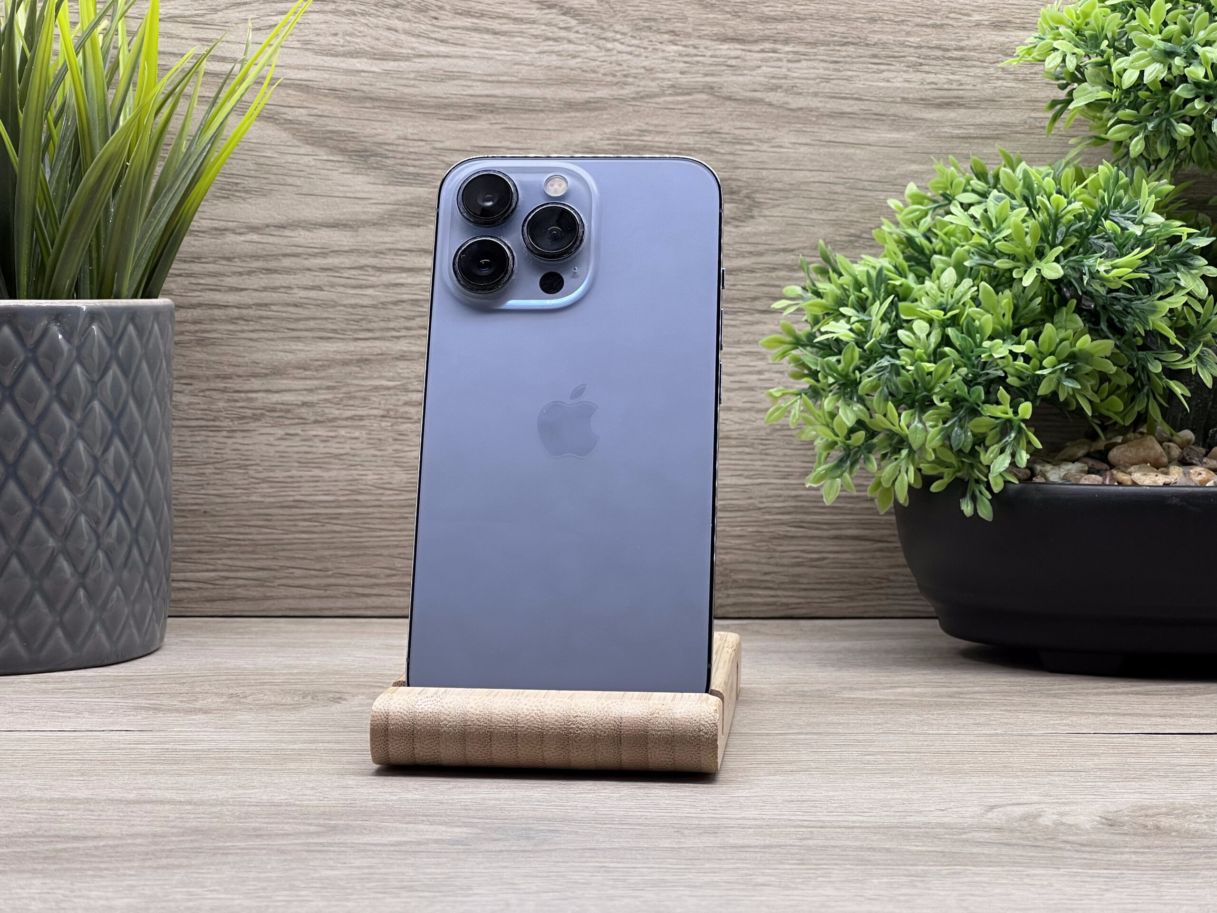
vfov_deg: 19.1
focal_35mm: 77
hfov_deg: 25.3
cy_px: 456
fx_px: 2707
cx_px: 608
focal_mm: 9
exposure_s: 1/100
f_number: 2.8
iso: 80
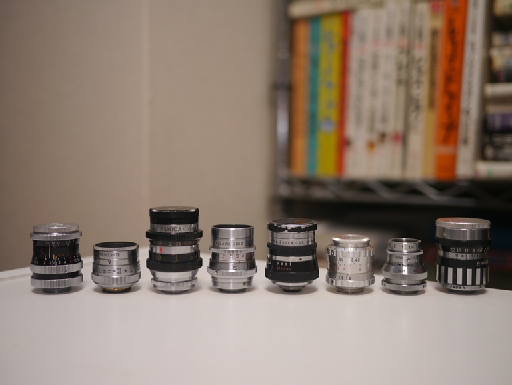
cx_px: 256
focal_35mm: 40
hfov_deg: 46.8
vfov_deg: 36.0
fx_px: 592
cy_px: 192
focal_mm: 20
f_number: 1.7
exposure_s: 1/60
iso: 200
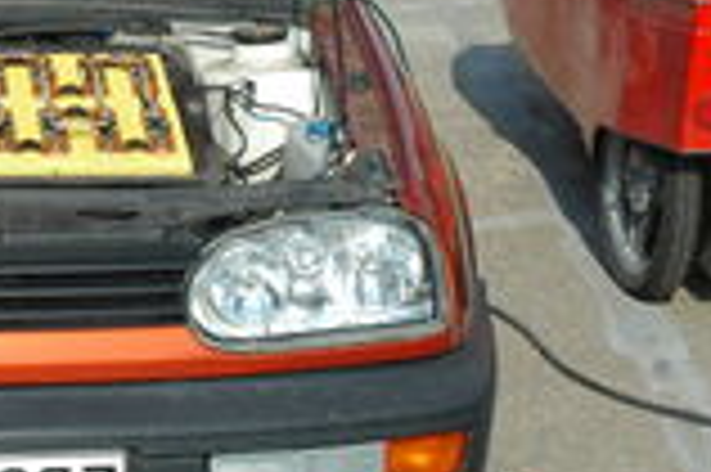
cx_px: -70
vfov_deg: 10.5
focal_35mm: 129
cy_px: -16
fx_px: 2545
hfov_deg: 15.5
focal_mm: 34
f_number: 11
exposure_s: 1/350
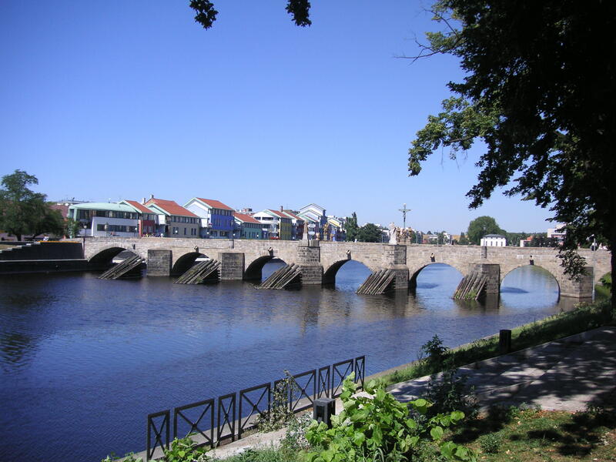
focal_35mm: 37
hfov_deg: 50.1
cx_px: 308
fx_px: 658
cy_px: 231
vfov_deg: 38.7
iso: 50
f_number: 6.7
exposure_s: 1/180
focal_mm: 6.1
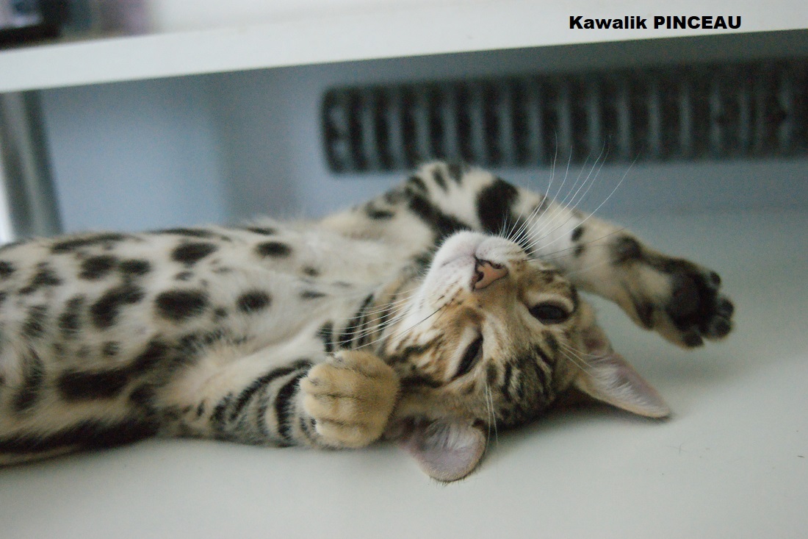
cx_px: 404
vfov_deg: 31.9
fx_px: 942
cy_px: 270
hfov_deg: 46.4
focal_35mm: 42
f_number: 3.5
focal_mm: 28
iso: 3200
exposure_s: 1/50
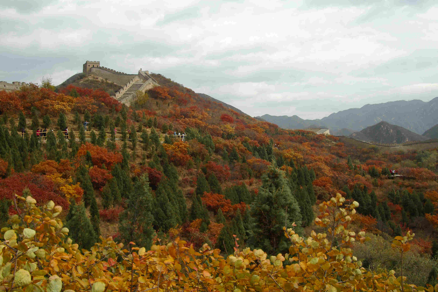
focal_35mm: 36
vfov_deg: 36.9
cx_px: 219
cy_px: 146
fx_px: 438
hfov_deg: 53.1
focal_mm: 24
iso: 200
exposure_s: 1/90
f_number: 13
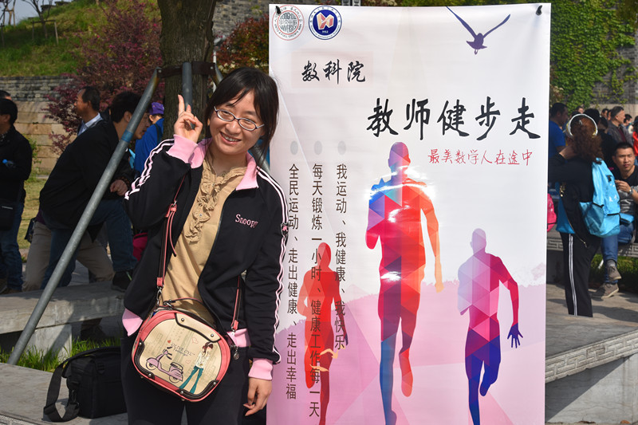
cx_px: 319
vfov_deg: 20.6
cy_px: 212
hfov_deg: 30.5
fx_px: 1169
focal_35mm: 66
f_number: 9
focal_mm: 44
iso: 100
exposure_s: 1/250
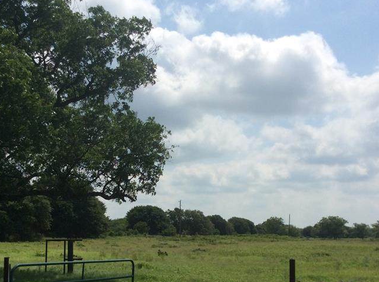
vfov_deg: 28.0
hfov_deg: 37.5
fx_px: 557
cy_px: 212
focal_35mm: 51
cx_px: 172
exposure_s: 1/3817
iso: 32
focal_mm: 3.3
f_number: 2.4
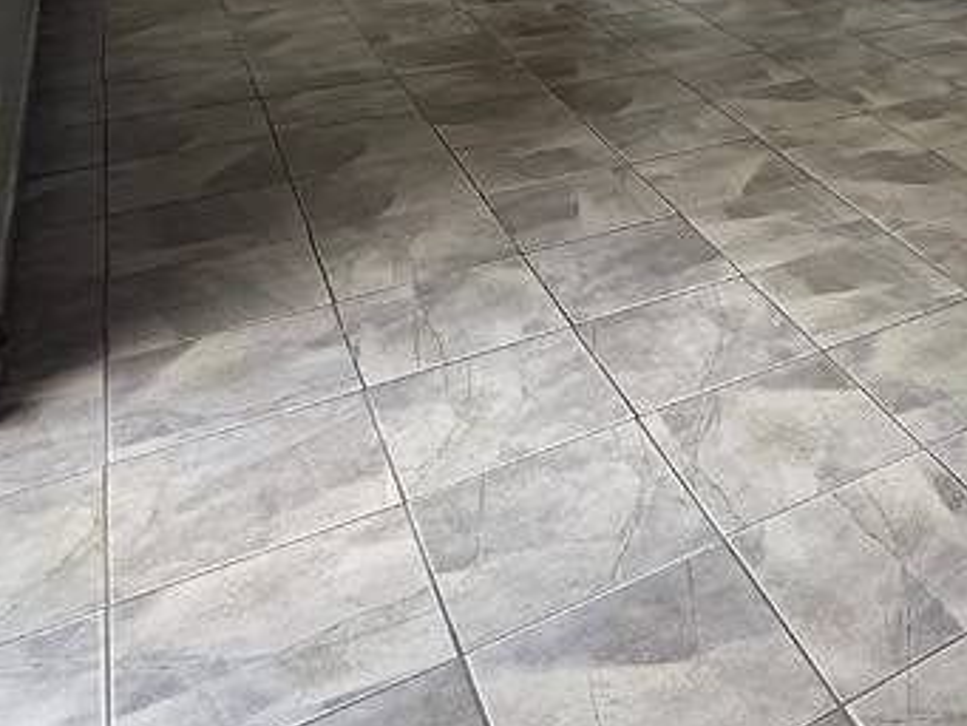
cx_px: 1041
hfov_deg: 38.0
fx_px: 1174
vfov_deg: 30.6
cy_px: -79
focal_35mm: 42
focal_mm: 2.22
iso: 125
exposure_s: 1/99
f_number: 2.2
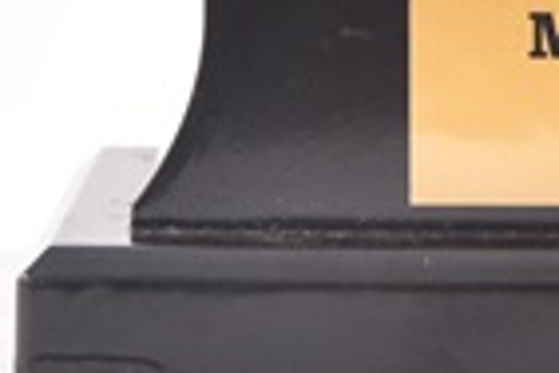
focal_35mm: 497
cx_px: 1031
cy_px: -669
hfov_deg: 4.1
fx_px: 7717
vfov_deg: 2.7
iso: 125
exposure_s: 1/125
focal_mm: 70
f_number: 4
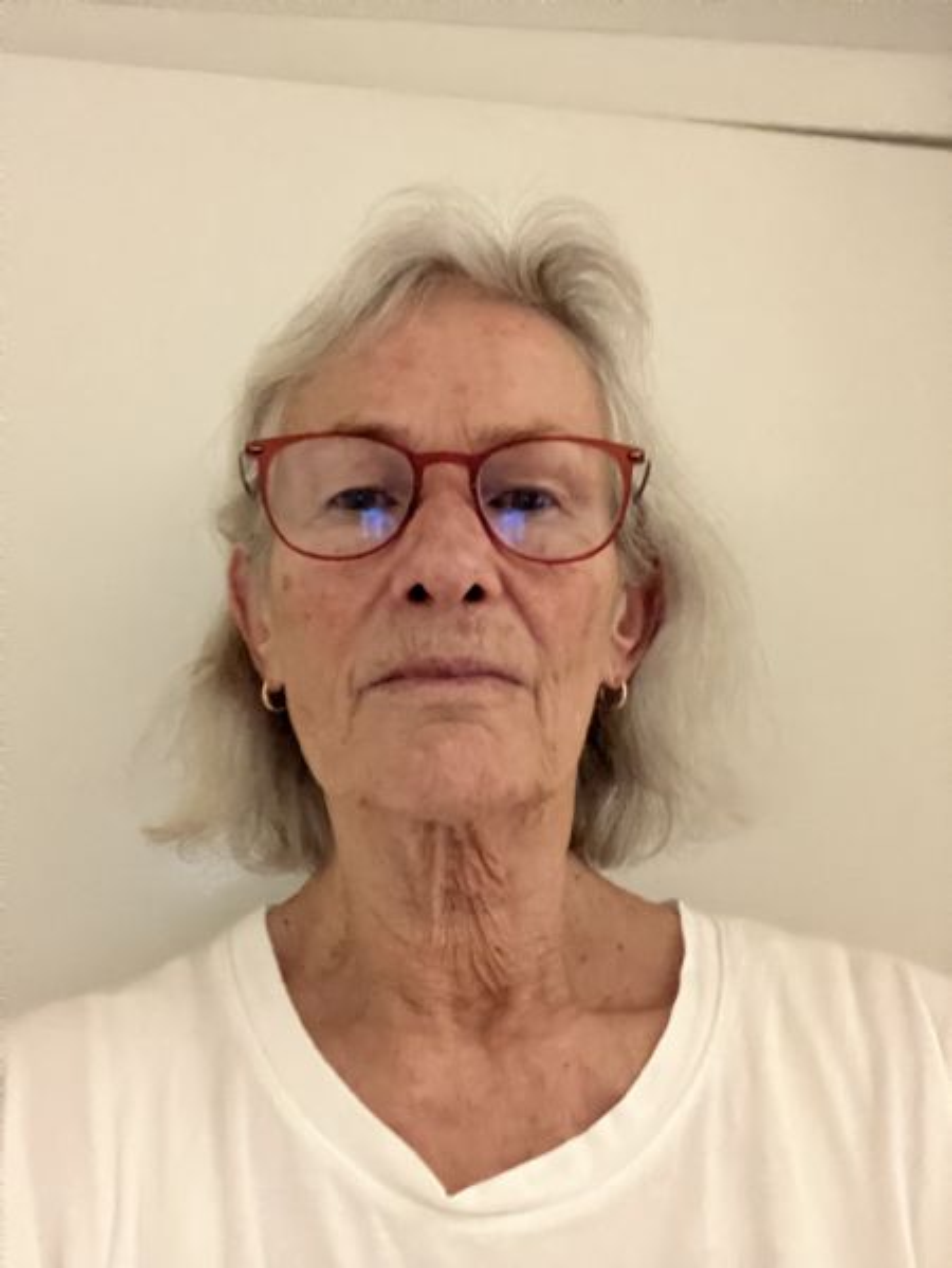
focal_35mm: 32
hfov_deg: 44.2
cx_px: 476
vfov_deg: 56.8
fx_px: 1172
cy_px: 634
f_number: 2.2
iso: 1000
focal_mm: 2.87
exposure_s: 1/15
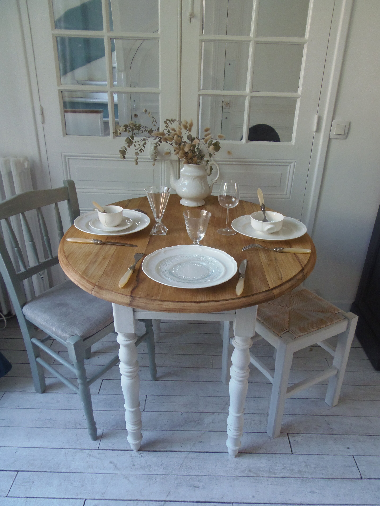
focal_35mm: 24
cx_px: 190
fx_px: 351
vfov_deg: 71.6
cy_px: 253
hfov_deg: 56.8
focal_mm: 4.3
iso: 160
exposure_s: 1/30
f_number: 2.9
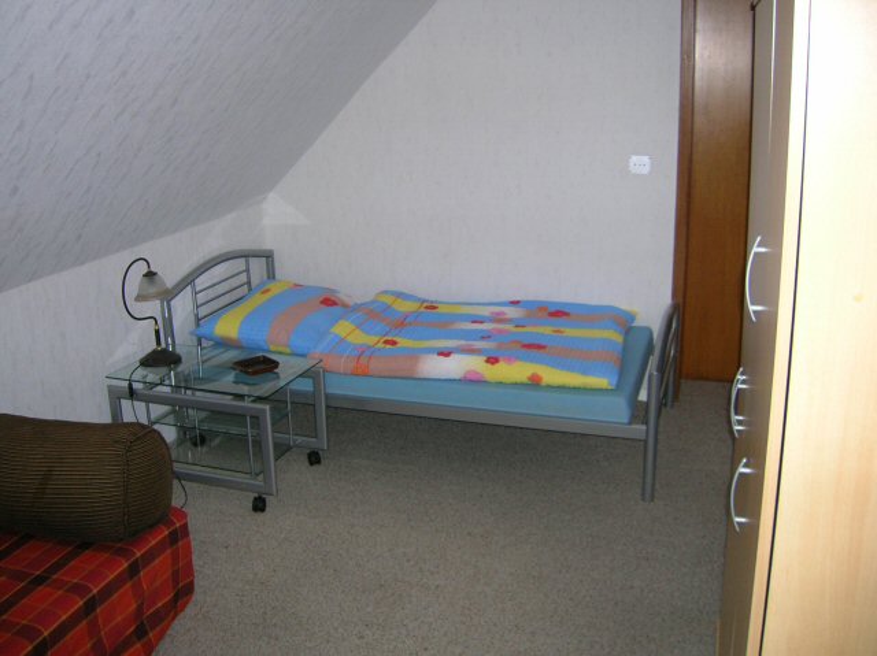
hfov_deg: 54.0
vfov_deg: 41.7
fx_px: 861
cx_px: 438
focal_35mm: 34
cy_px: 328
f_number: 2.9
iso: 92
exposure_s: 1/60.1
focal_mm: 5.7
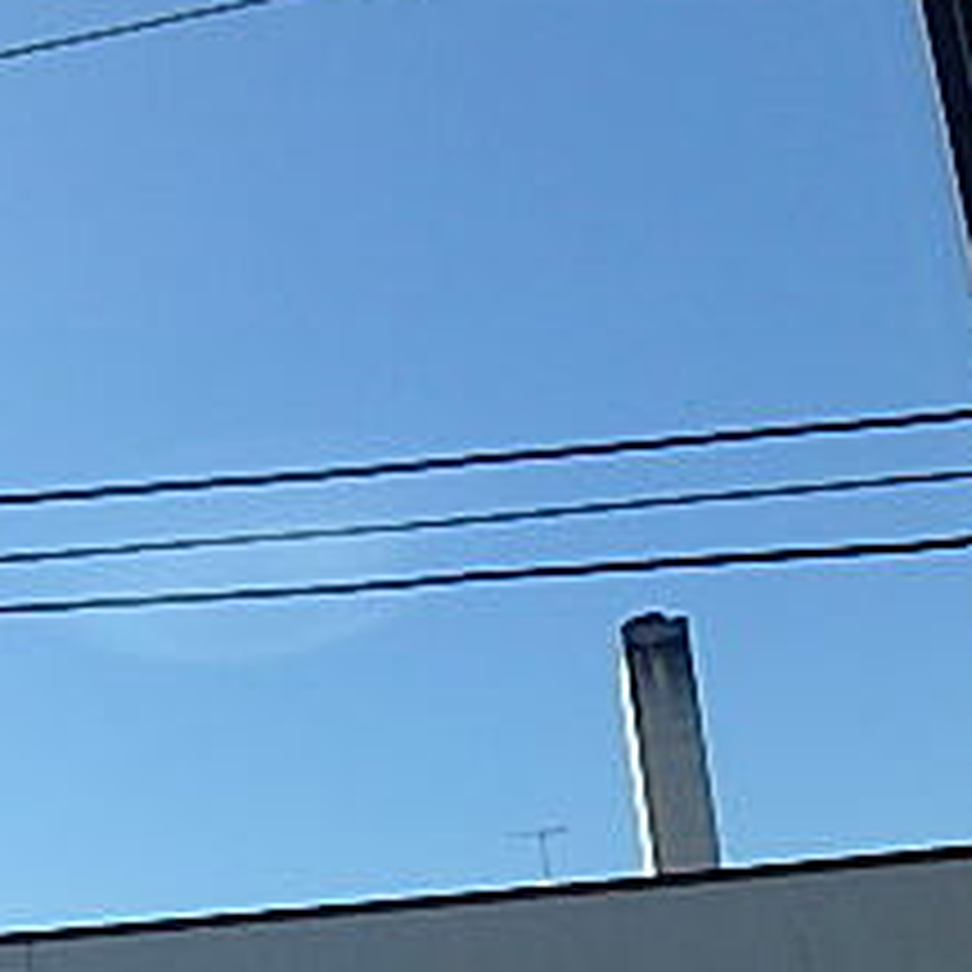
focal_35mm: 55
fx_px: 1747
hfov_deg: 26.8
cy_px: 1012
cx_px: -256
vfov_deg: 28.8
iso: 125
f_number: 6
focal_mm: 3.7
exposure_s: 1/400
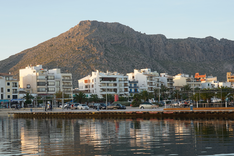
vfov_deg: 20.9
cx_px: 101
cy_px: 93
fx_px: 422
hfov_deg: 30.9
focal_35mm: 65
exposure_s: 1/40
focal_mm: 46
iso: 100
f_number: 8
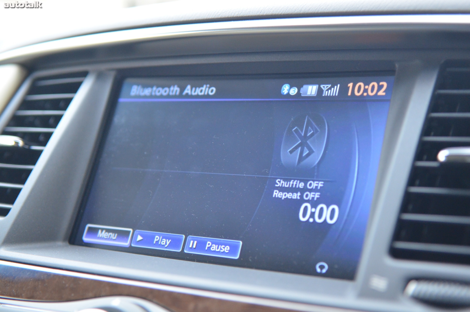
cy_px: 156
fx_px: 743
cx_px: 235
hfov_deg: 35.1
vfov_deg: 23.7
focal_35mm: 57
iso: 1600
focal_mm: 38
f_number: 2.8
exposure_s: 1/160
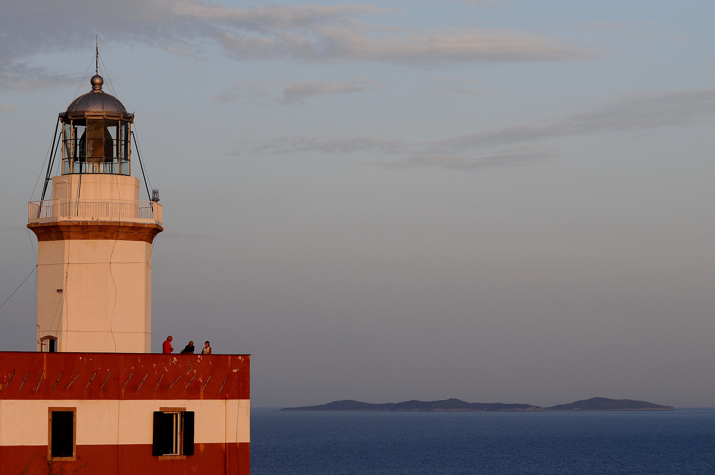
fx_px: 2529
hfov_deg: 16.1
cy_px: 238
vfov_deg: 10.7
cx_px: 358
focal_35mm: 128
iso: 200
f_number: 5.6
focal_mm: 85
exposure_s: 1/500
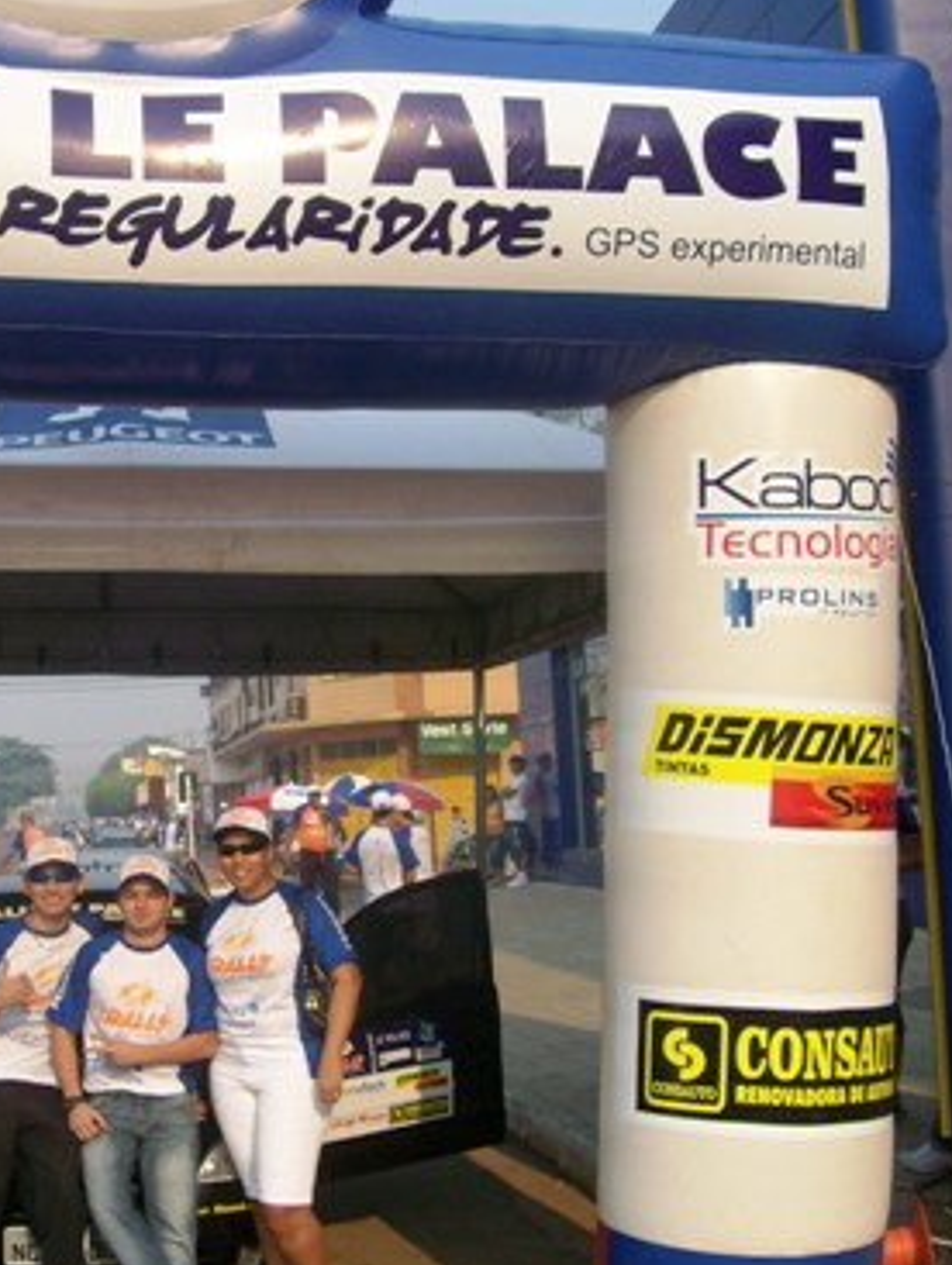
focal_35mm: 49
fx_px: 1794
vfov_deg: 38.9
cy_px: 636
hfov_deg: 29.0
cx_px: 179
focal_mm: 6
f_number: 4.8
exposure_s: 1/419
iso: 80
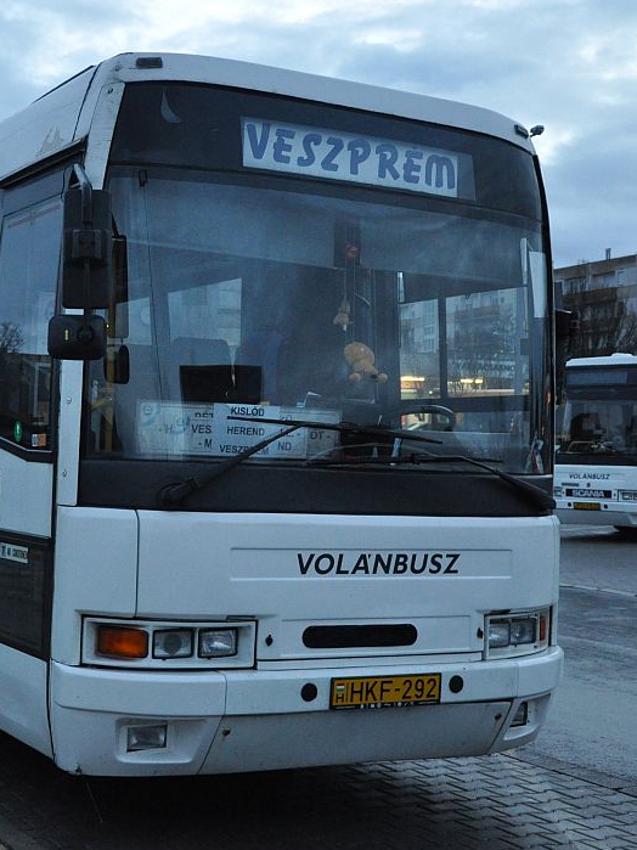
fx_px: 1301
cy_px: 418
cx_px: 170
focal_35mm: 53
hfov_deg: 27.2
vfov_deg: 36.2
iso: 1600
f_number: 3.8
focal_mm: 24
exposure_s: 1/100
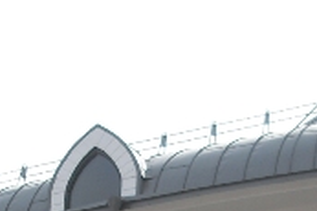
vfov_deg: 8.9
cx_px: 266
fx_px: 1284
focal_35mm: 146
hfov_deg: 14.0
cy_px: 396
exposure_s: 1/250
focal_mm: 6.2
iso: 64
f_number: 5.6
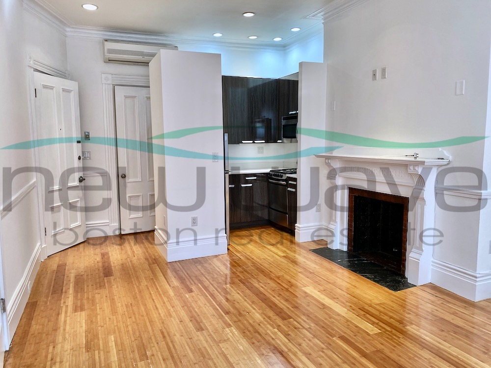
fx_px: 369
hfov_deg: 67.3
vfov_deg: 53.1
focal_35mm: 26
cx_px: 246
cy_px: 184
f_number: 1.8
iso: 80
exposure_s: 1/120
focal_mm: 4.25
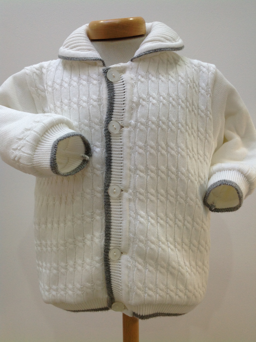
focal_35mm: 35
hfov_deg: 40.6
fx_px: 346
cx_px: 128
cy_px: 171
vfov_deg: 52.7
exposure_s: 1/50
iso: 80
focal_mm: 4.28
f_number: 2.4
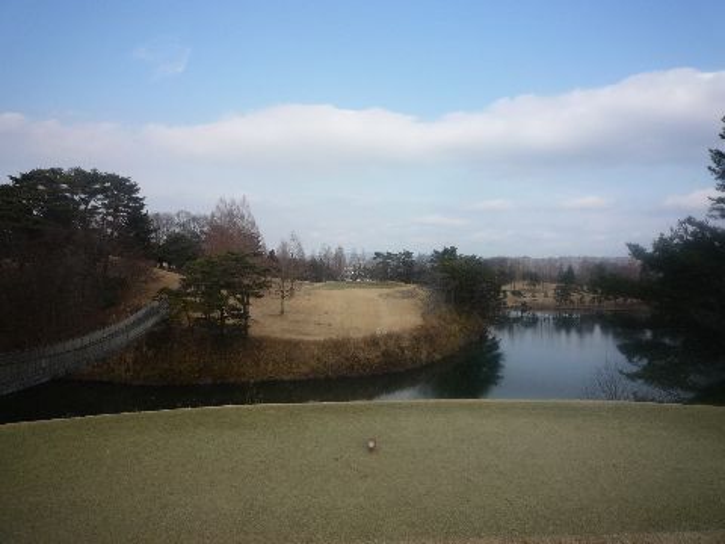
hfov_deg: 69.4
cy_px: 272
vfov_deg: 54.9
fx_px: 524
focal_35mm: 25
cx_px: 362
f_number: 4
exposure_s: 1/640
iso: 100
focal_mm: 4.4
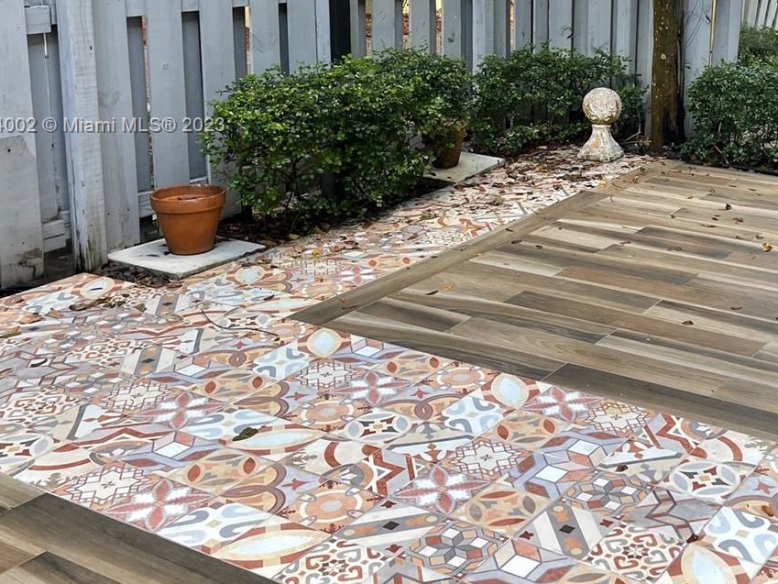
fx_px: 1101
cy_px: 127
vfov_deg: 29.1
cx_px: 665
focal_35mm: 49
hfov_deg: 37.0
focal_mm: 5.1
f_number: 1.6
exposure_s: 1/121
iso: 64
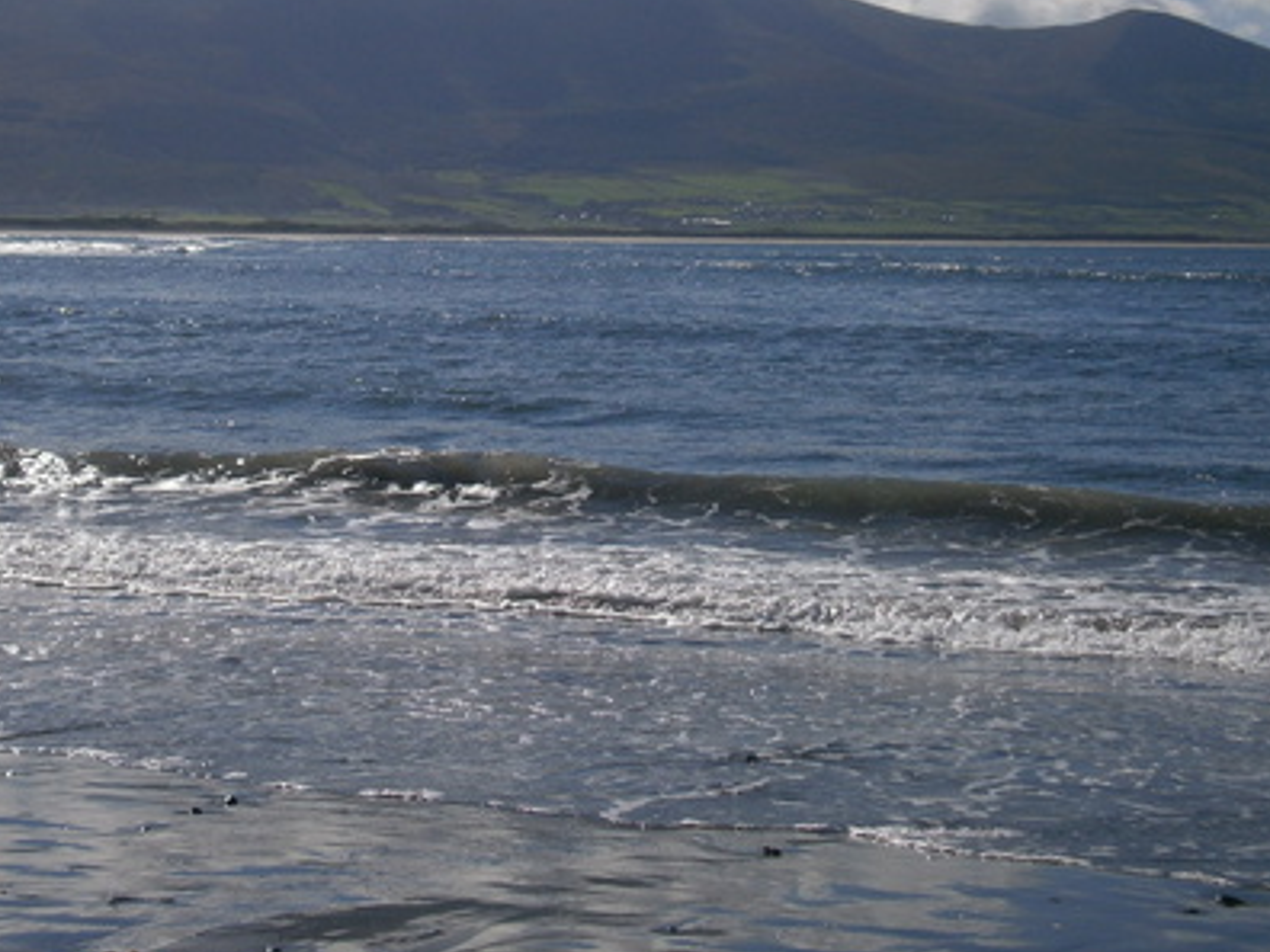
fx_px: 3559
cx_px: 491
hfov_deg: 20.2
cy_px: 231
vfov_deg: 15.2
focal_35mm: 97
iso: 80
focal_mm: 10.7
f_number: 11
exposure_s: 1/400
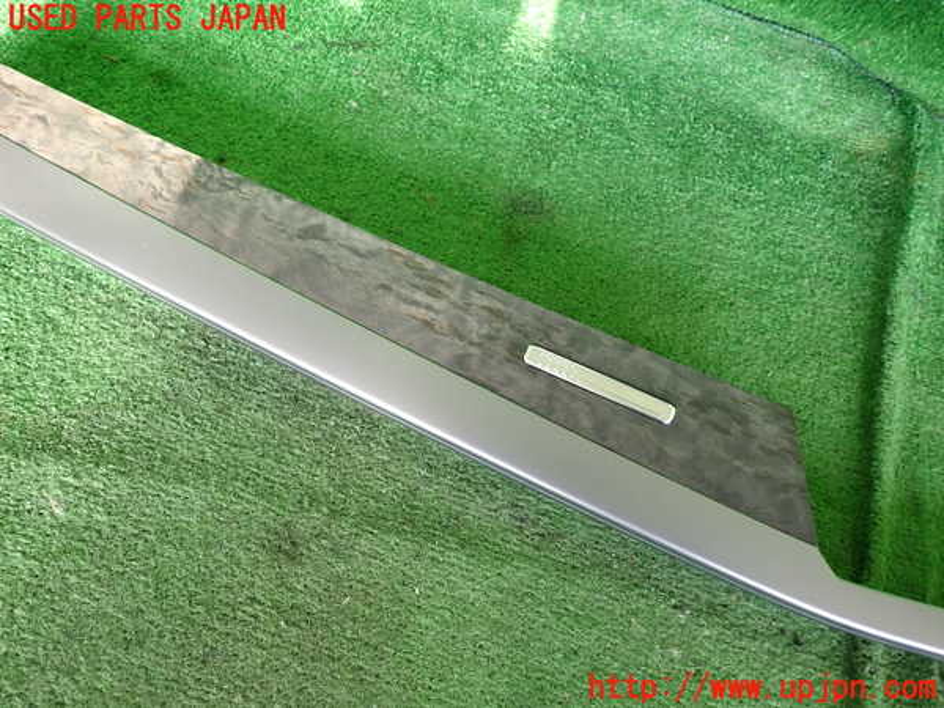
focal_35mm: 25
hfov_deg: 69.4
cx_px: 472
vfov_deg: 54.9
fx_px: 682
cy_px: 354
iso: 200
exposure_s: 1/60
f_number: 2
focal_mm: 4.5
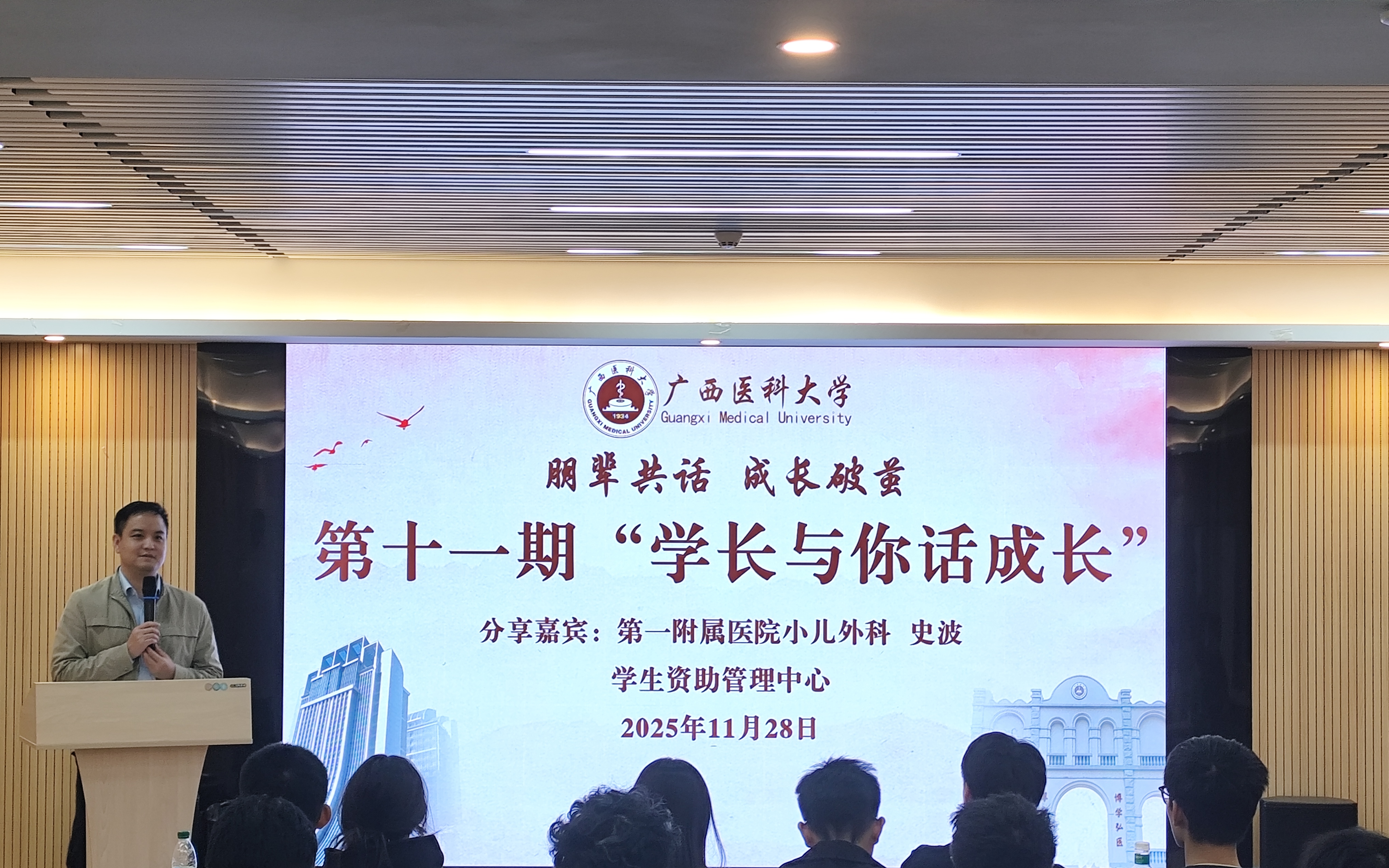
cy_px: 486
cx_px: 693
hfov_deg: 26.1
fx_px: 2991
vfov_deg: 16.5
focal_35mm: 79
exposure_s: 1/50
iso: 125
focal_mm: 6.14
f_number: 1.65
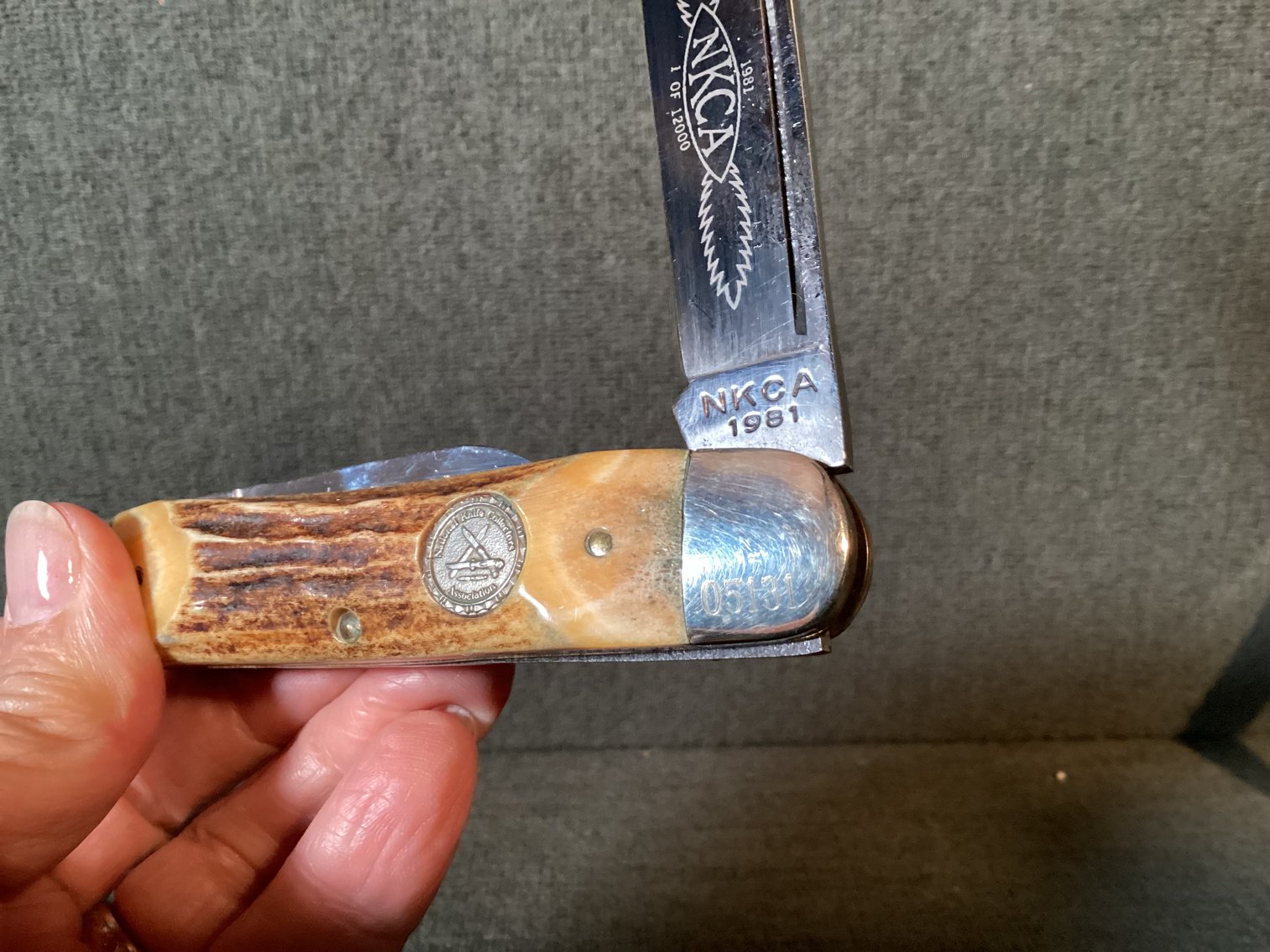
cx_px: 635
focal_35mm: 31
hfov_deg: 58.3
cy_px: 476
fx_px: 1137
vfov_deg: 45.4
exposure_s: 1/60
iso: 400
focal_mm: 3.3
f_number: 2.4
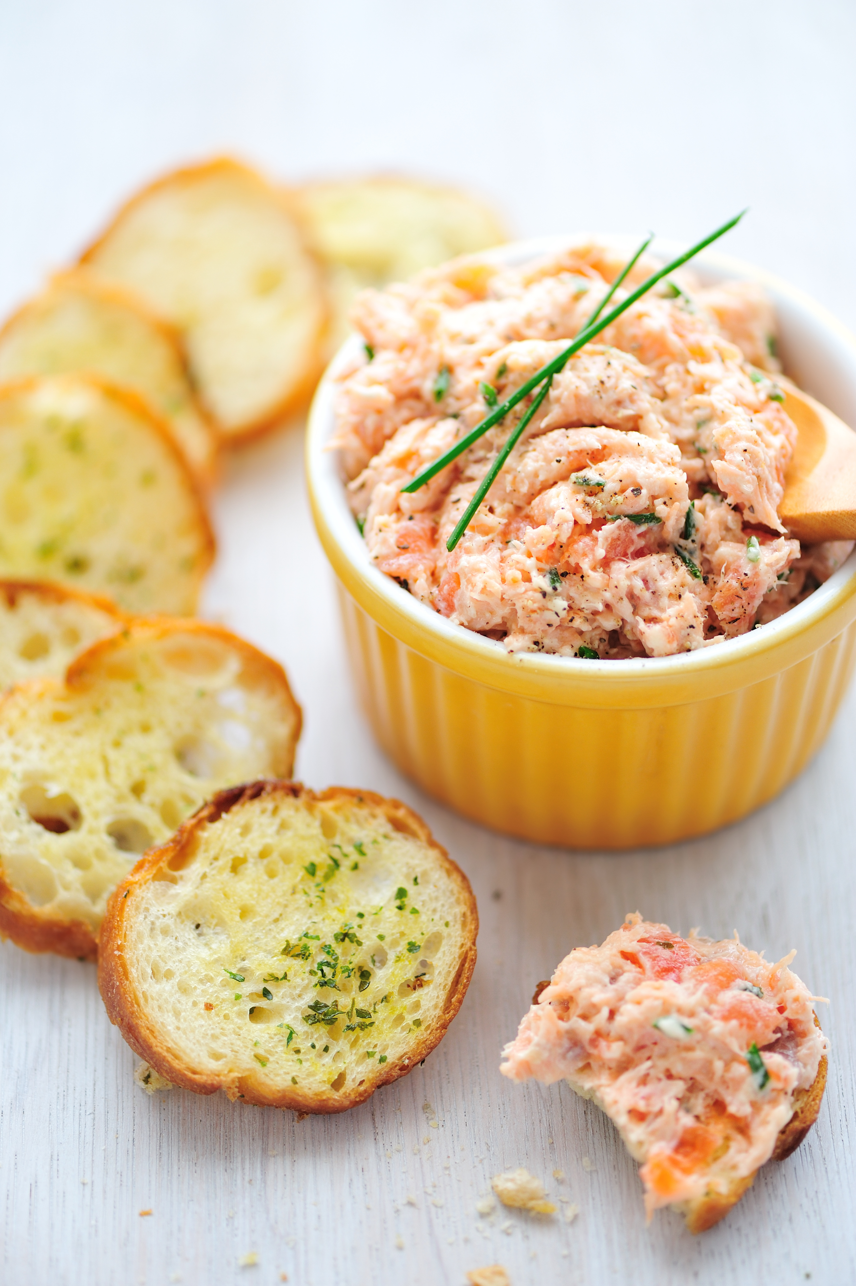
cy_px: 643
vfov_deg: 19.5
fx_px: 3750
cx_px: 428
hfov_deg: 13.0
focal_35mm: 105
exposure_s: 1/80
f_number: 3
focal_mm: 105
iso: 400
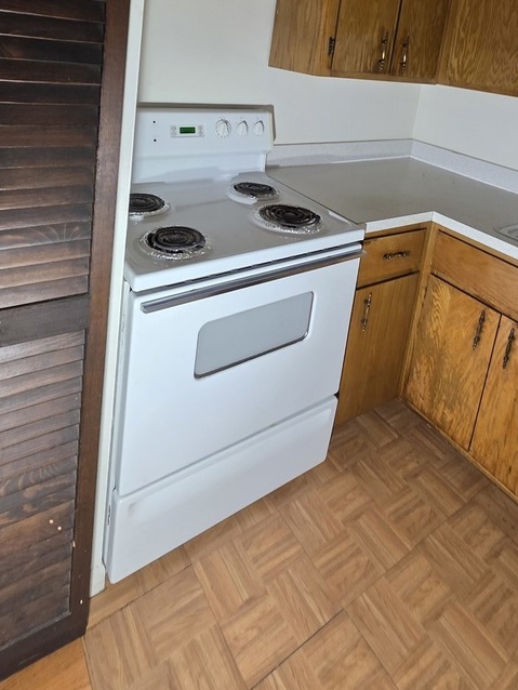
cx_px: 275
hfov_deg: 61.1
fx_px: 439
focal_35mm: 22
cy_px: 124
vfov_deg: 68.0
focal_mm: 2.2
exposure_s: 1/30.9
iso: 80
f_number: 1.9
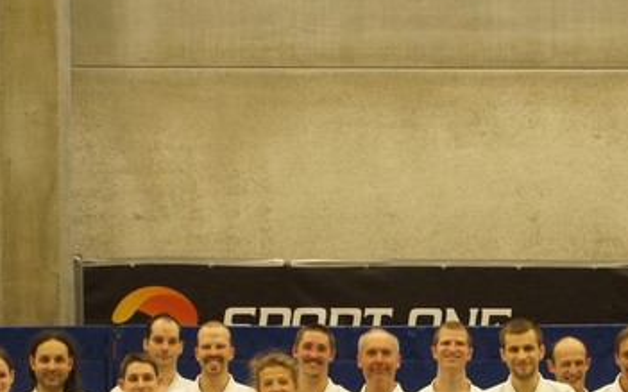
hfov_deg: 16.1
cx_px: 558
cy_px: 469
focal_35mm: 128
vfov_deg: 10.1
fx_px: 2190
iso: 800
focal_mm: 30
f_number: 6.3
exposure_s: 1/50
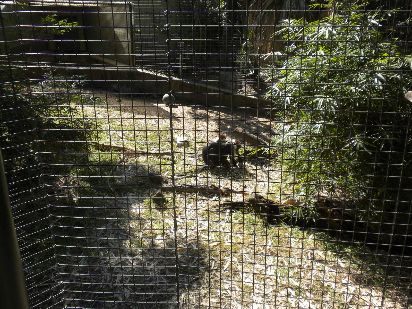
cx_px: 206
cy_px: 154
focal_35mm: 37
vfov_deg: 38.7
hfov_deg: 50.1
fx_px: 440
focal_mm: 6.6
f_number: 3.5
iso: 64
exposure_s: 1/239
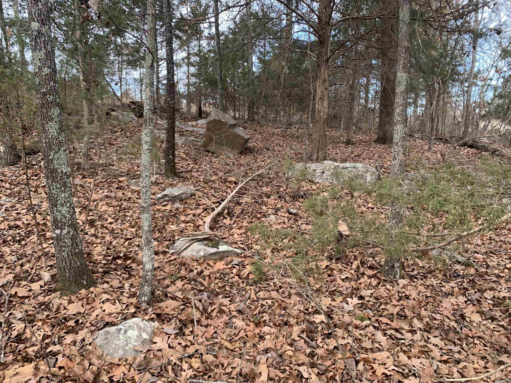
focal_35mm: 26
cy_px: 192
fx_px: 384
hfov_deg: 67.3
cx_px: 256
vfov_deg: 53.1
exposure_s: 1/122
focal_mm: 4.25
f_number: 1.8
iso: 32
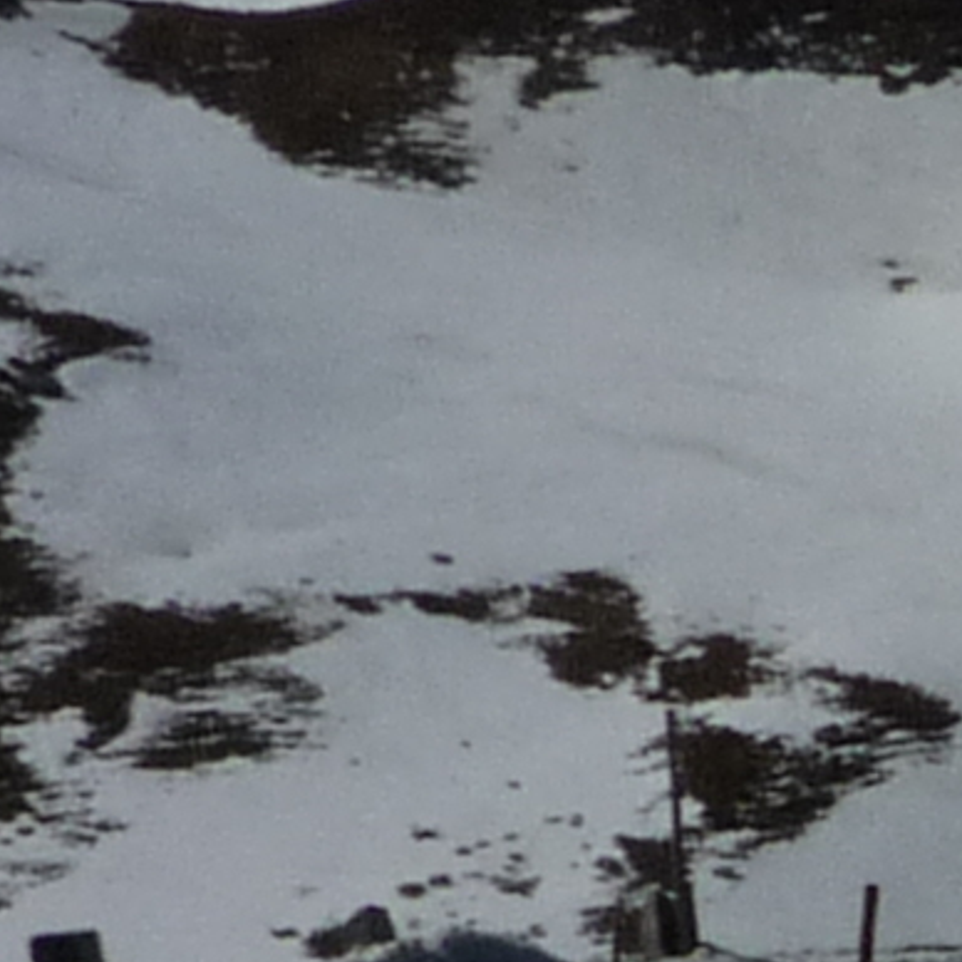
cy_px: 1331
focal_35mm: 249
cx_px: 2373
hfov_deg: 6.6
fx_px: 7829
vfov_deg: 7.0
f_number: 8
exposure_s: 1/1000
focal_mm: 5.2
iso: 100
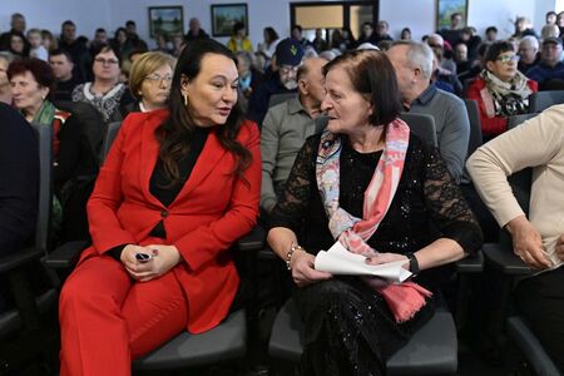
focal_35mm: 35
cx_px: 282
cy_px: 188
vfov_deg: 37.9
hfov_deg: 54.4
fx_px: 548
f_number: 4.5
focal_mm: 35
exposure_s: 1/125
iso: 5000
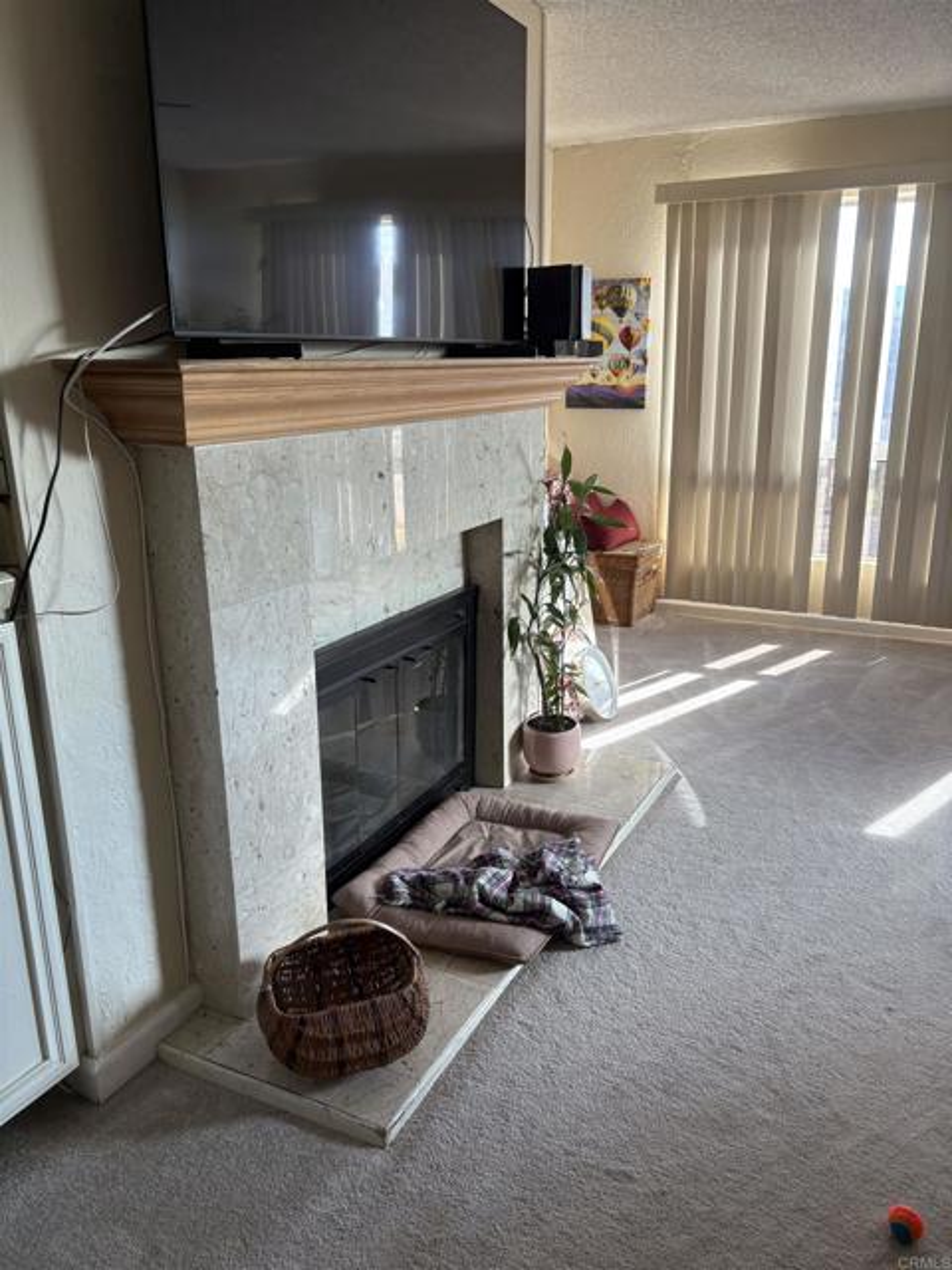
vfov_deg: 67.3
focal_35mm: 26
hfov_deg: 53.1
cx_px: 476
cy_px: 635
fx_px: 953
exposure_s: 1/60
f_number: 1.6
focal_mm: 5.96
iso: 80
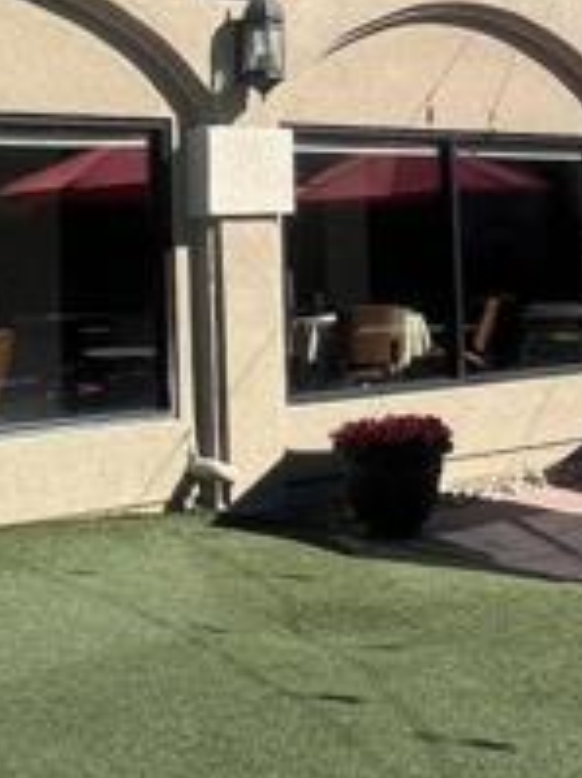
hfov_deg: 21.9
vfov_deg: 28.2
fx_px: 1504
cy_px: 133
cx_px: 234
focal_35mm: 67
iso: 32
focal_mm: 1.57
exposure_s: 1/1597
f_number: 1.8
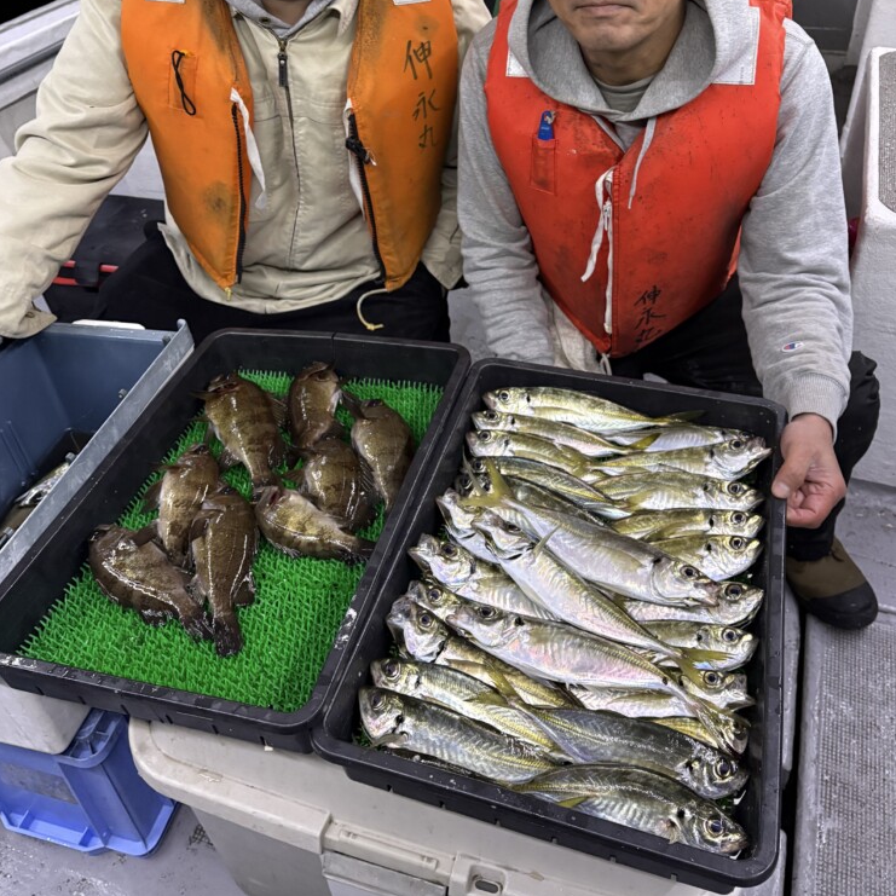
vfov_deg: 51.5
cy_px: 296
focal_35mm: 31
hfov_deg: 52.5
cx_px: 446
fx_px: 908
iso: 640
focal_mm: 5.96
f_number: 1.6
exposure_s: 1/40
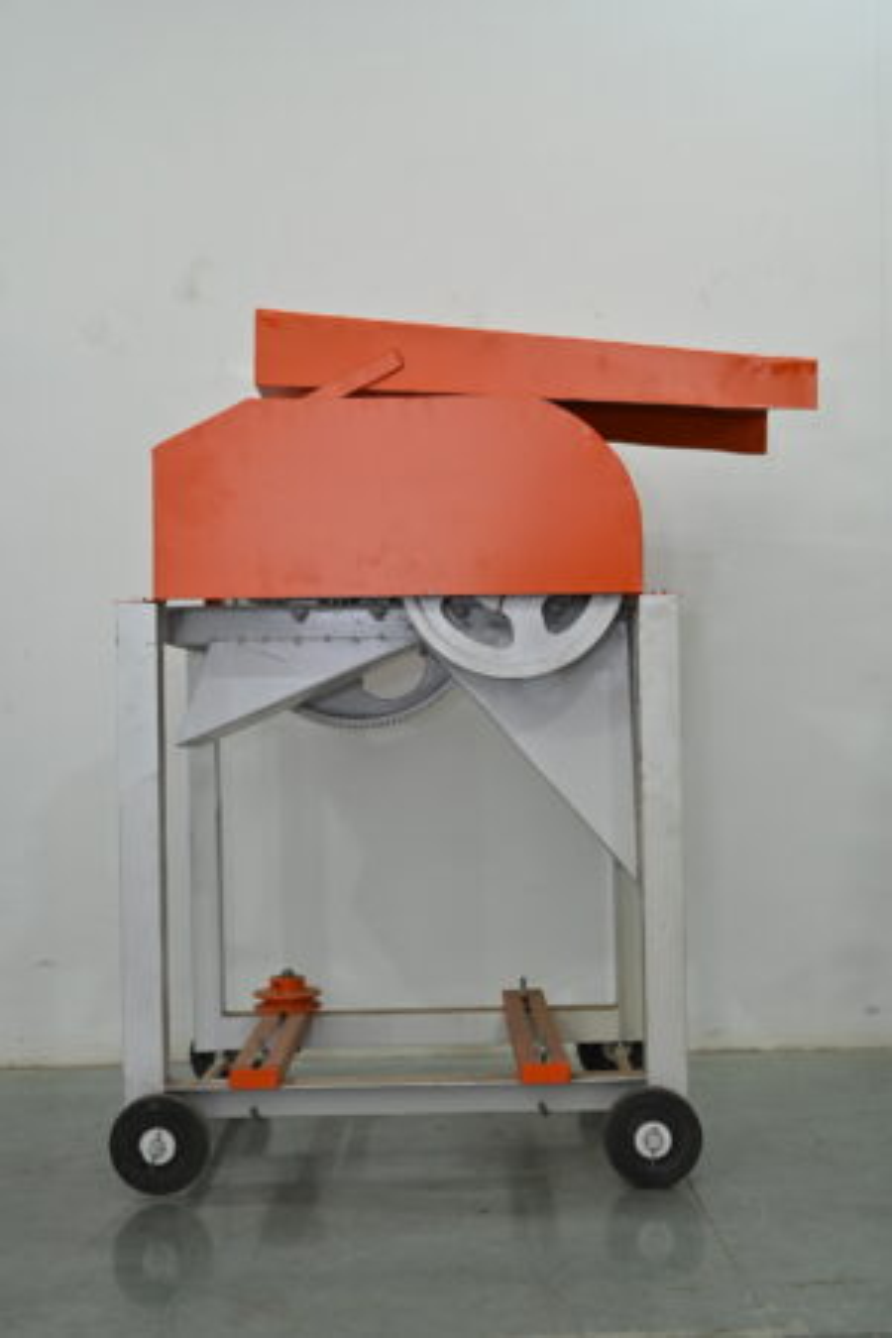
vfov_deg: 43.6
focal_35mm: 45
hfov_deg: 29.9
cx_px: 446
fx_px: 1672
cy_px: 669
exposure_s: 1/100
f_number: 4
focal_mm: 45
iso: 640
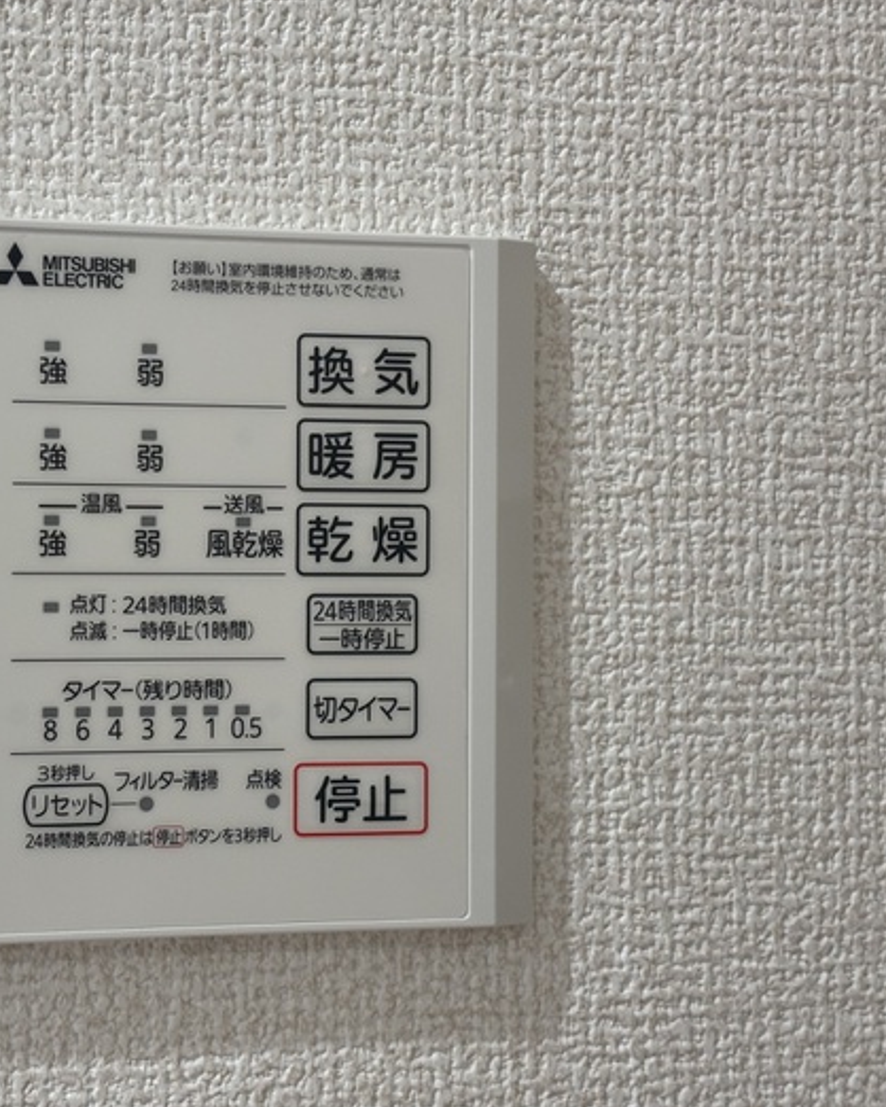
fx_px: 2228
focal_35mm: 68
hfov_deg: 22.3
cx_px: 210
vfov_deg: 27.9
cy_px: 555
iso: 64
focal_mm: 5.96
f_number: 1.6
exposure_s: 1/60
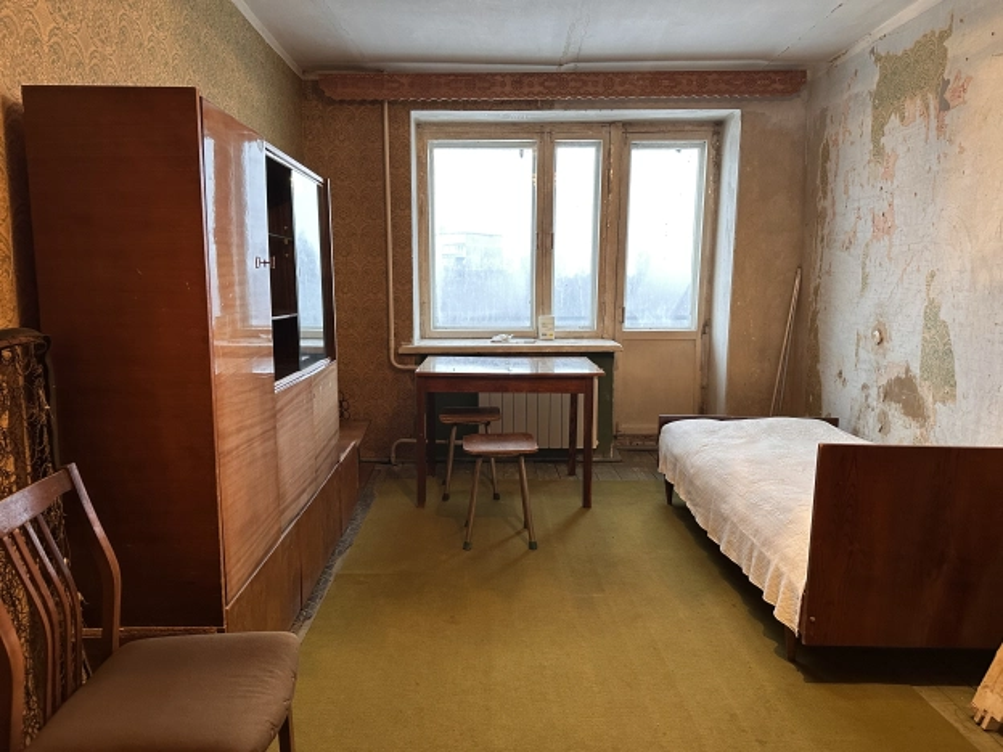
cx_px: 502
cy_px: 376
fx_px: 695
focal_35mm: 24
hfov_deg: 71.6
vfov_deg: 56.8
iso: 320
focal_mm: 6.86
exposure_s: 1/50
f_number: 1.78
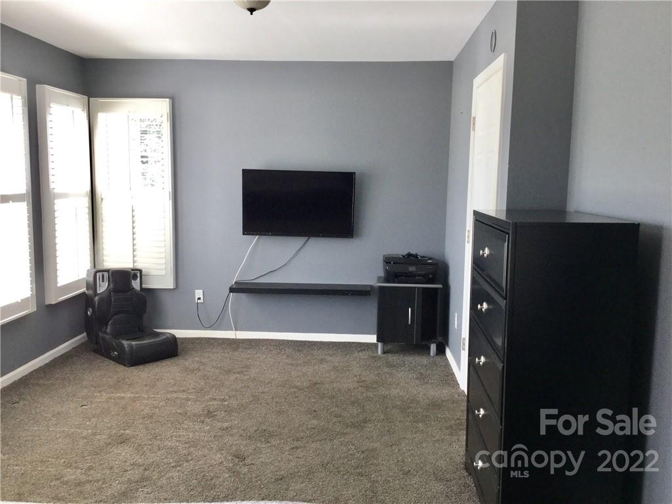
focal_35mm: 31
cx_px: 336
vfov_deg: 45.4
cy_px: 252
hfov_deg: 58.4
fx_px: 602
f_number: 2.4
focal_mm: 3.3
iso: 50
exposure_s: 1/120
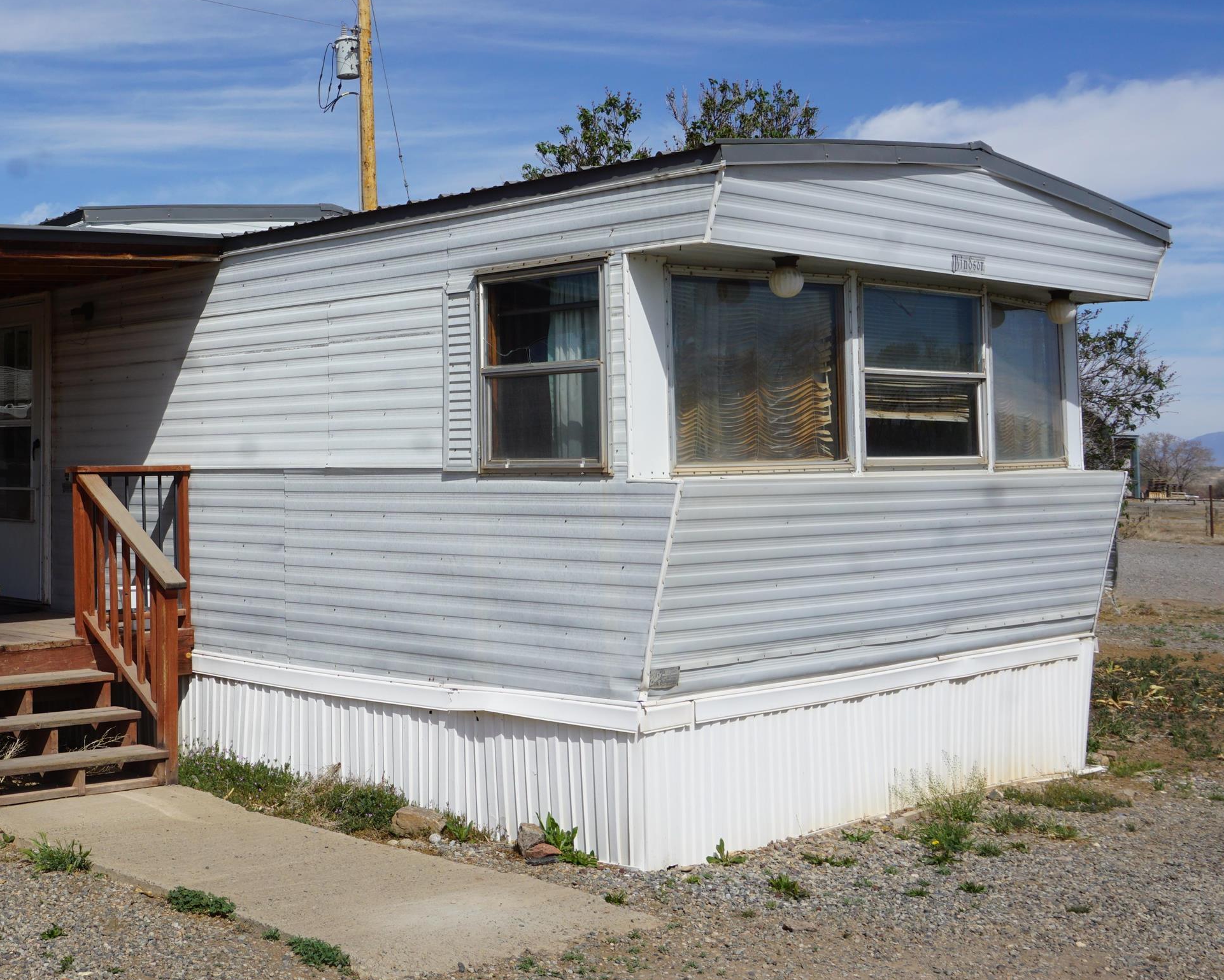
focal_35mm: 45
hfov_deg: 40.1
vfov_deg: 33.3
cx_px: 315
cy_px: 375
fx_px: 1630
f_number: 11
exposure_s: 1/250
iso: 100
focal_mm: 20
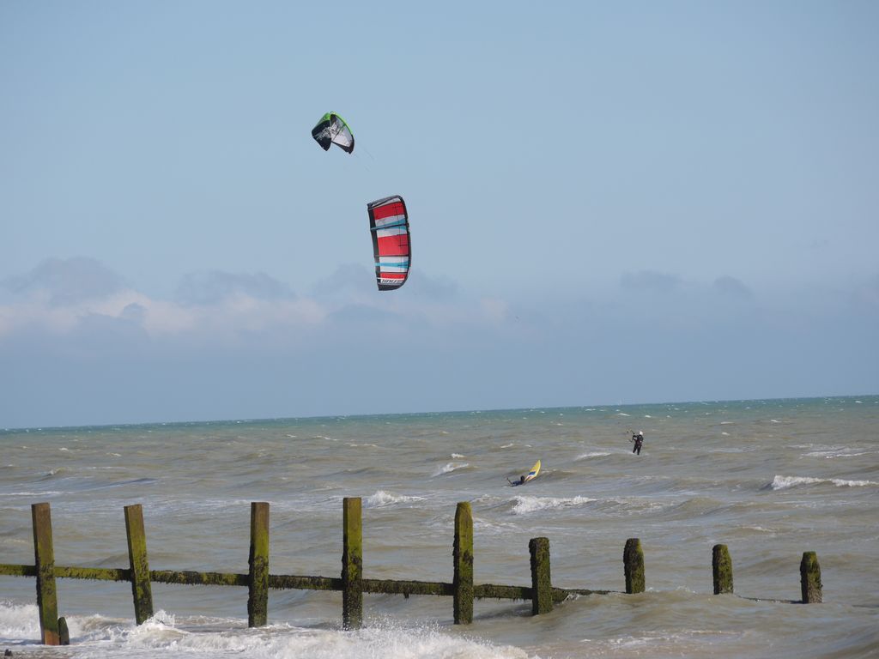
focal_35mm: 168
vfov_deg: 8.8
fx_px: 4266
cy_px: 330
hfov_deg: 11.8
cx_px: 440
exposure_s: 1/640
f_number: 7.1
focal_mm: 84
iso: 100
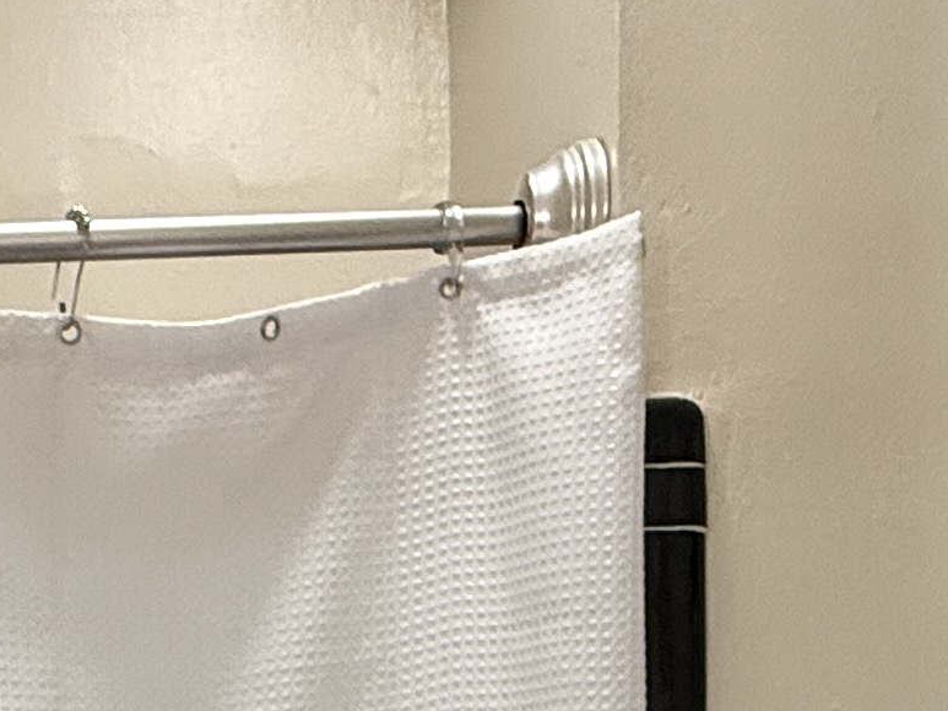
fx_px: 2000
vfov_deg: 17.7
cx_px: 105
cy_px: 1114
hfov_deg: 25.9
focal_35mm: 73
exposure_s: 1/60
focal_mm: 2.22
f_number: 2.2
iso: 250
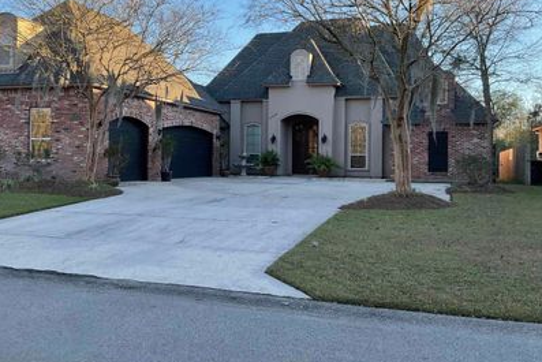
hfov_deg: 50.5
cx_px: 231
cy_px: 147
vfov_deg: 35.0
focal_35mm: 38
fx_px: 572
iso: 16
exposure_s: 1/291
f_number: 1.8
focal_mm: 3
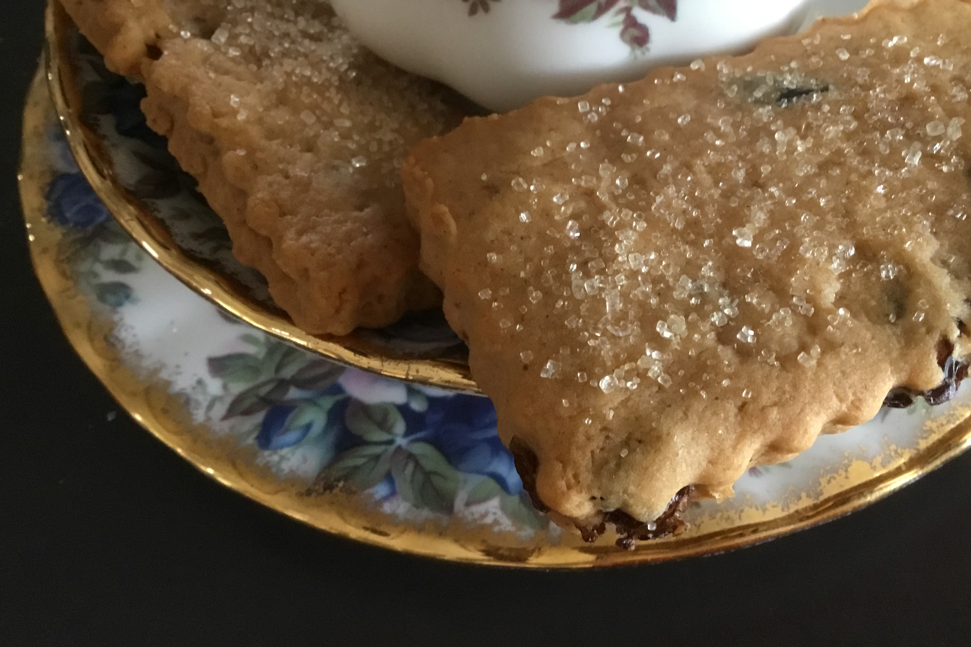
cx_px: 594
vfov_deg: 32.4
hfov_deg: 47.1
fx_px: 1106
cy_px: 219
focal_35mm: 41
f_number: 2.4
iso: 250
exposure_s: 1/20
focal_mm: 3.3
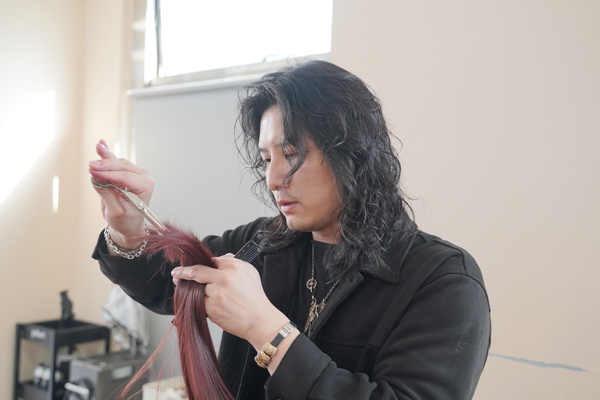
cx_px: 300
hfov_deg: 48.5
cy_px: 200
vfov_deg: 33.4
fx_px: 667
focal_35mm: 40
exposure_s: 1/160
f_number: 4
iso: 1600
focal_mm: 40
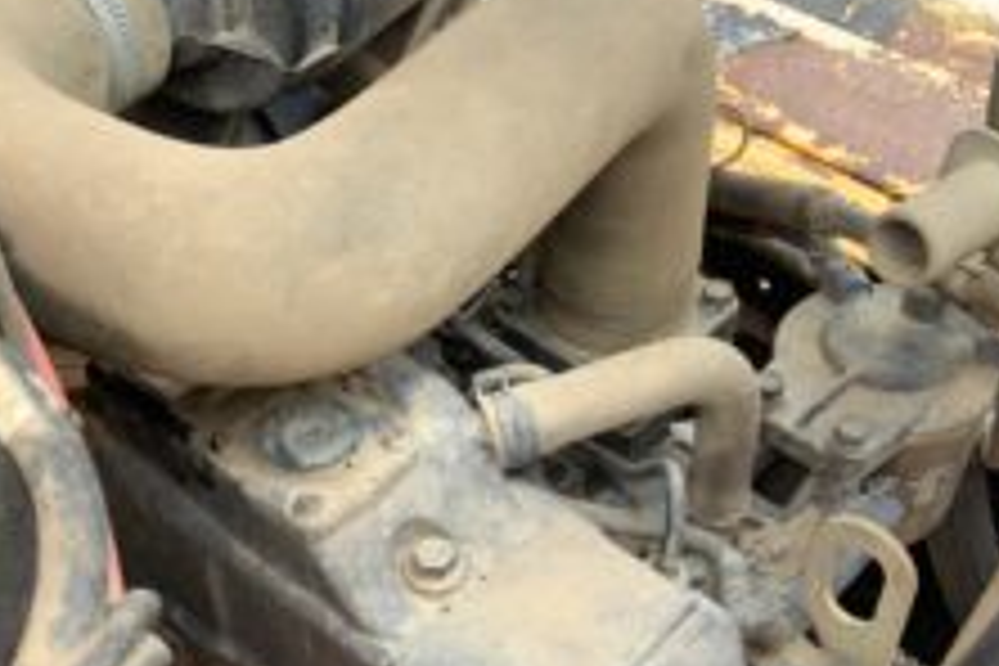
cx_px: 504
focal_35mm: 49
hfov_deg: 40.3
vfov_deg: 27.0
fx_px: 1360
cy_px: 536
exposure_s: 1/128
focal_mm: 3
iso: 16
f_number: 1.8
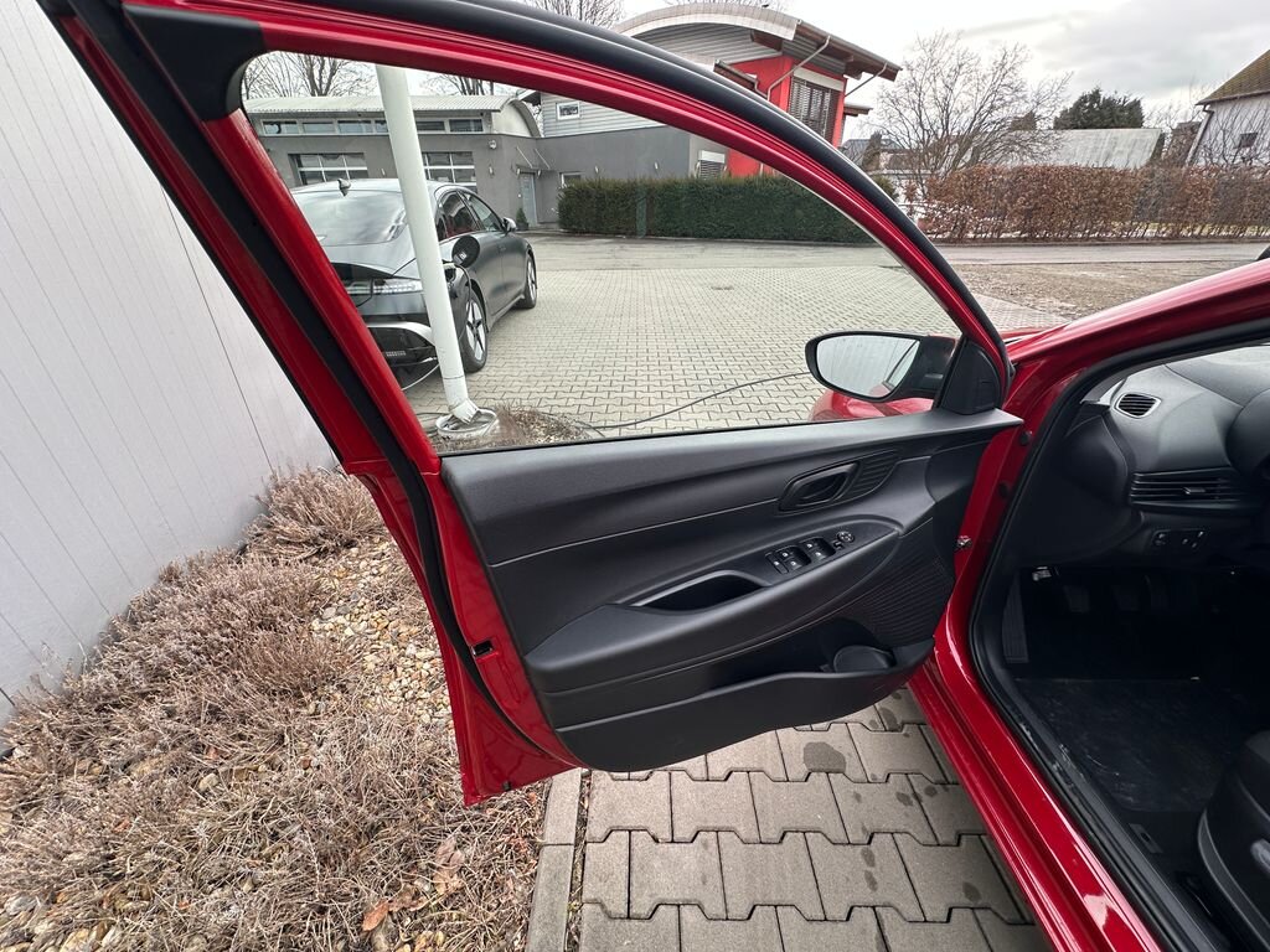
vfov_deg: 85.7
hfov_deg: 102.1
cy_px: 476
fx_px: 514
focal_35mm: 14
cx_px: 635
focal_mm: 2.22
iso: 40
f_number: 2.2
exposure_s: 1/274
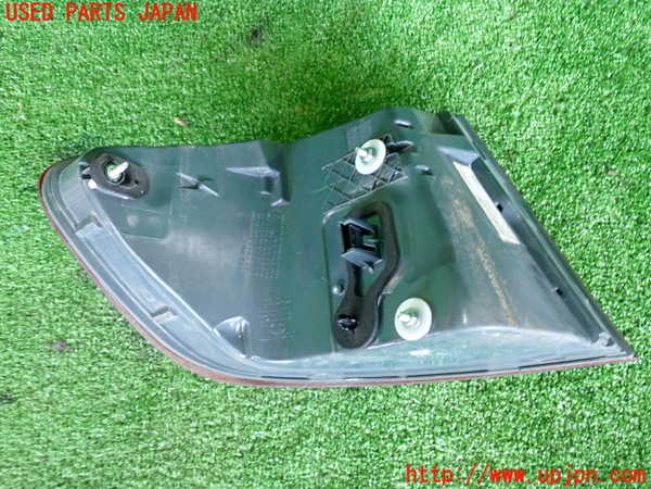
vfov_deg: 44.2
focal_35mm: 32
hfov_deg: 56.8
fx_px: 602
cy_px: 244
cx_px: 326
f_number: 2.4
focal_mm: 5.79
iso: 250
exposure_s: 1/30
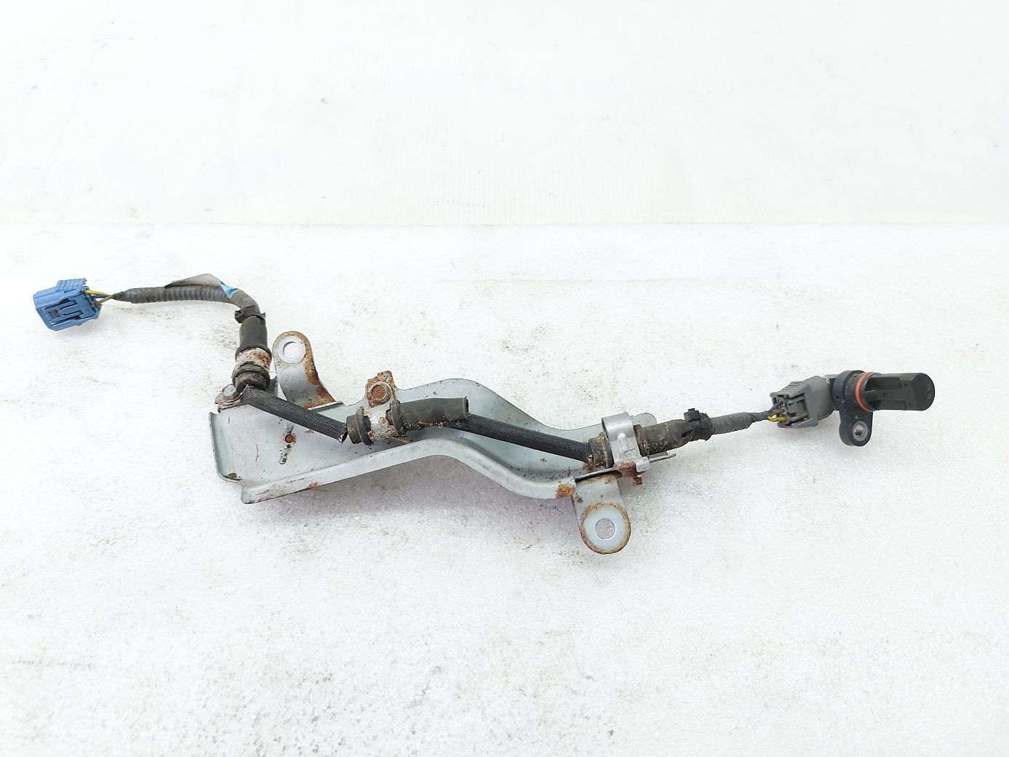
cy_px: 378
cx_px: 504
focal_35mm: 24
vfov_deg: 56.8
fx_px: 700
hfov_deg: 71.6
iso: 100
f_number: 1.8
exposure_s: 1/50
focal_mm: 5.23
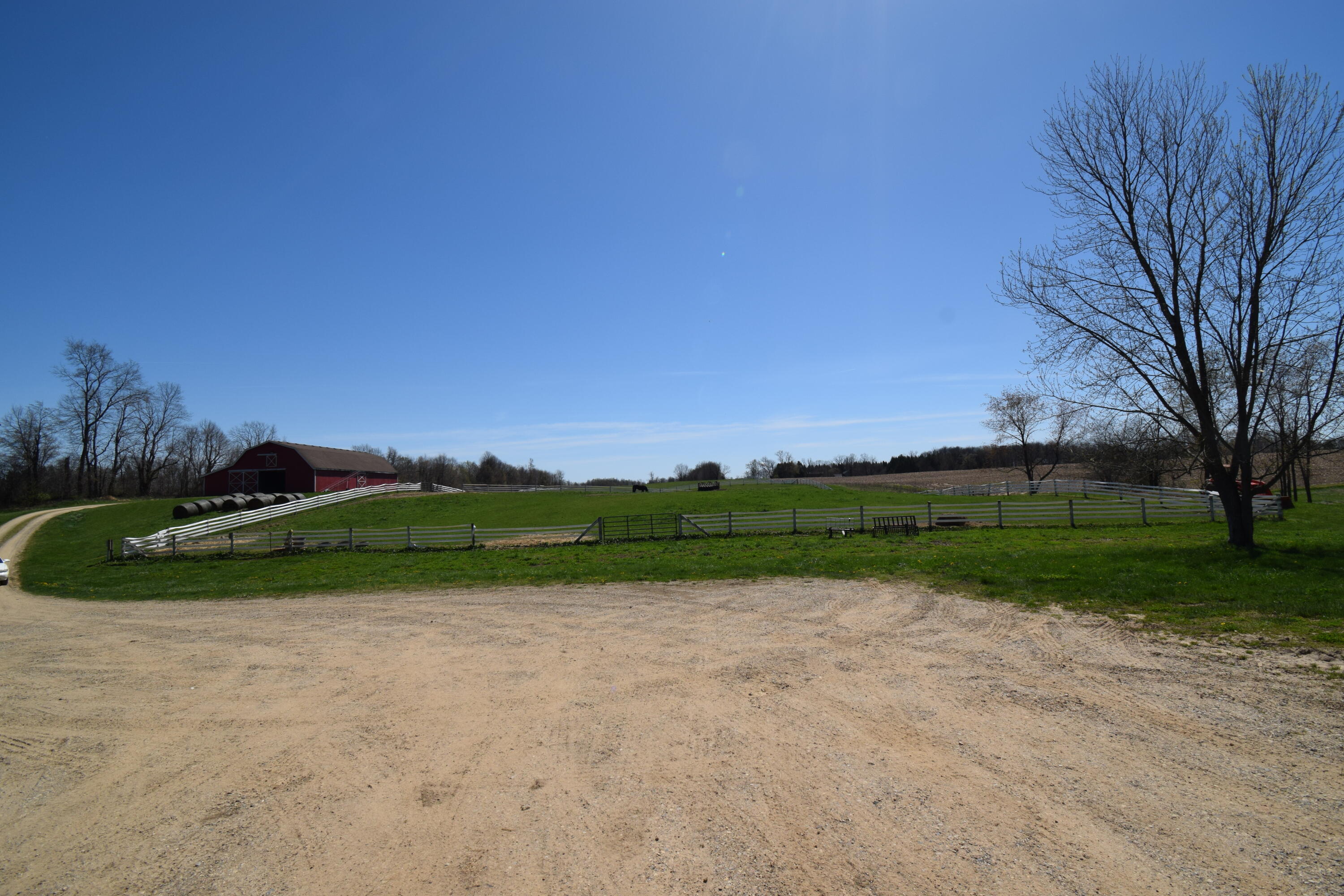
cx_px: 672
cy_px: 448
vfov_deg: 77.3
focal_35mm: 15
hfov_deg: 100.4
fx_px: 560
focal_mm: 10
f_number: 11
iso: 200
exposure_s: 1/500
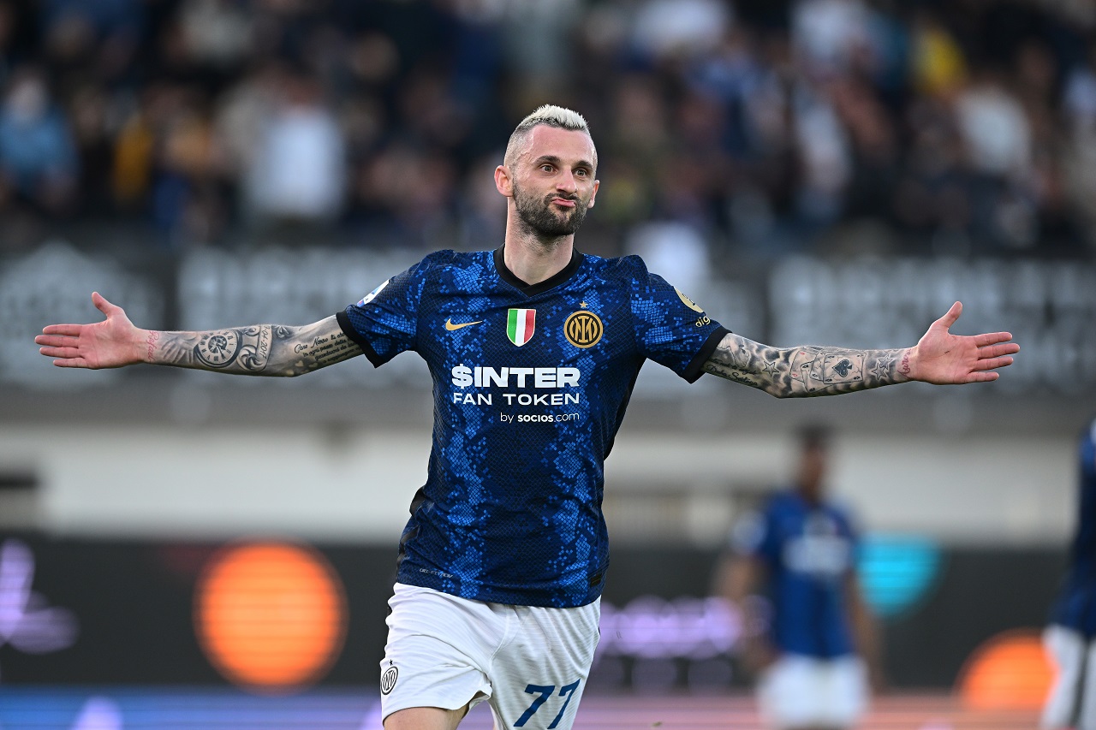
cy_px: 365
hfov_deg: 5.2
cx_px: 548
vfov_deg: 3.4
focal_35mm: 400
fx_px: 12175
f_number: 3.5
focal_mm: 400
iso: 1250
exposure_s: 1/1600
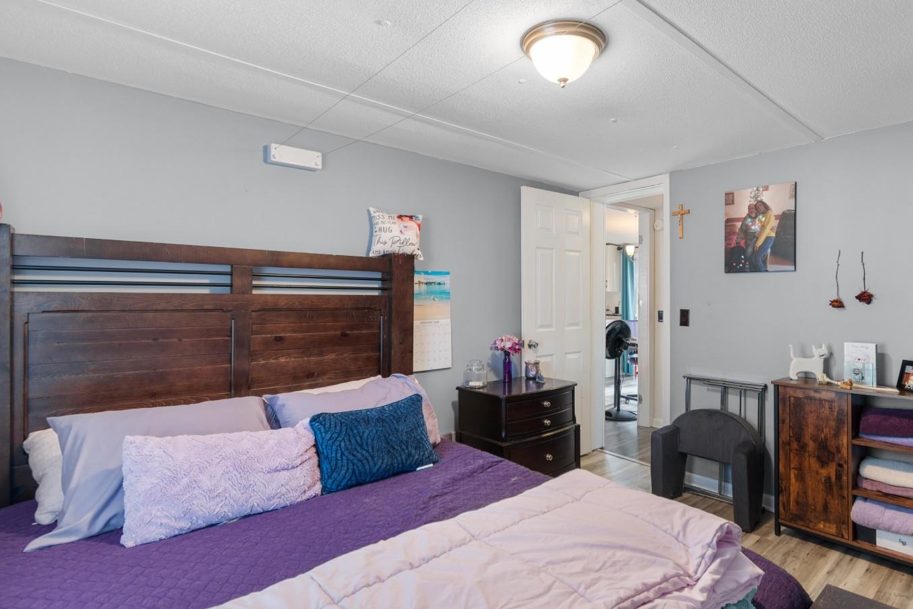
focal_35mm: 18
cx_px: 531
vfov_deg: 67.4
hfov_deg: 89.2
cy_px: 301
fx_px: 456
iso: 100
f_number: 4.5
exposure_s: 1/6
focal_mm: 10
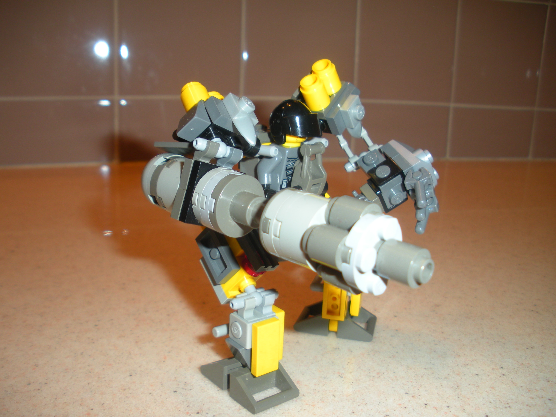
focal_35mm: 36
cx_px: 278
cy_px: 208
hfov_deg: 51.4
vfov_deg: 39.7
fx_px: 578
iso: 64
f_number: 3.5
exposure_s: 1/30
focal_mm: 6.3
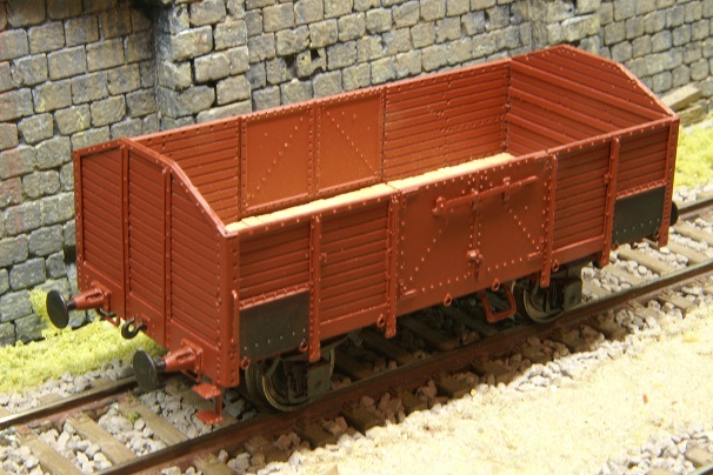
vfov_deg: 14.7
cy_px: 190
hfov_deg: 21.9
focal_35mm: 93
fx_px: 1842
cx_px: 365
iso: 200
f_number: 32
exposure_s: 6
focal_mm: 50
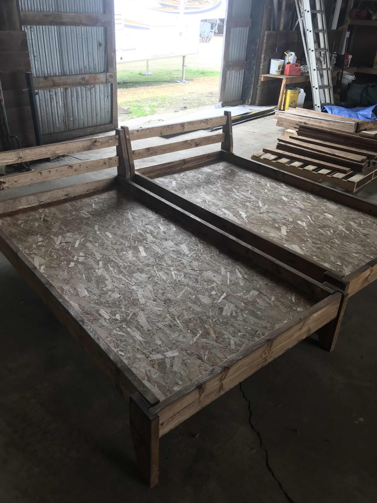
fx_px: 407
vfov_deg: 63.4
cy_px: 252
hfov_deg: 49.7
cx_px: 188
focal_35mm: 28
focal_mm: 3.99
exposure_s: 1/120
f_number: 1.8
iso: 32
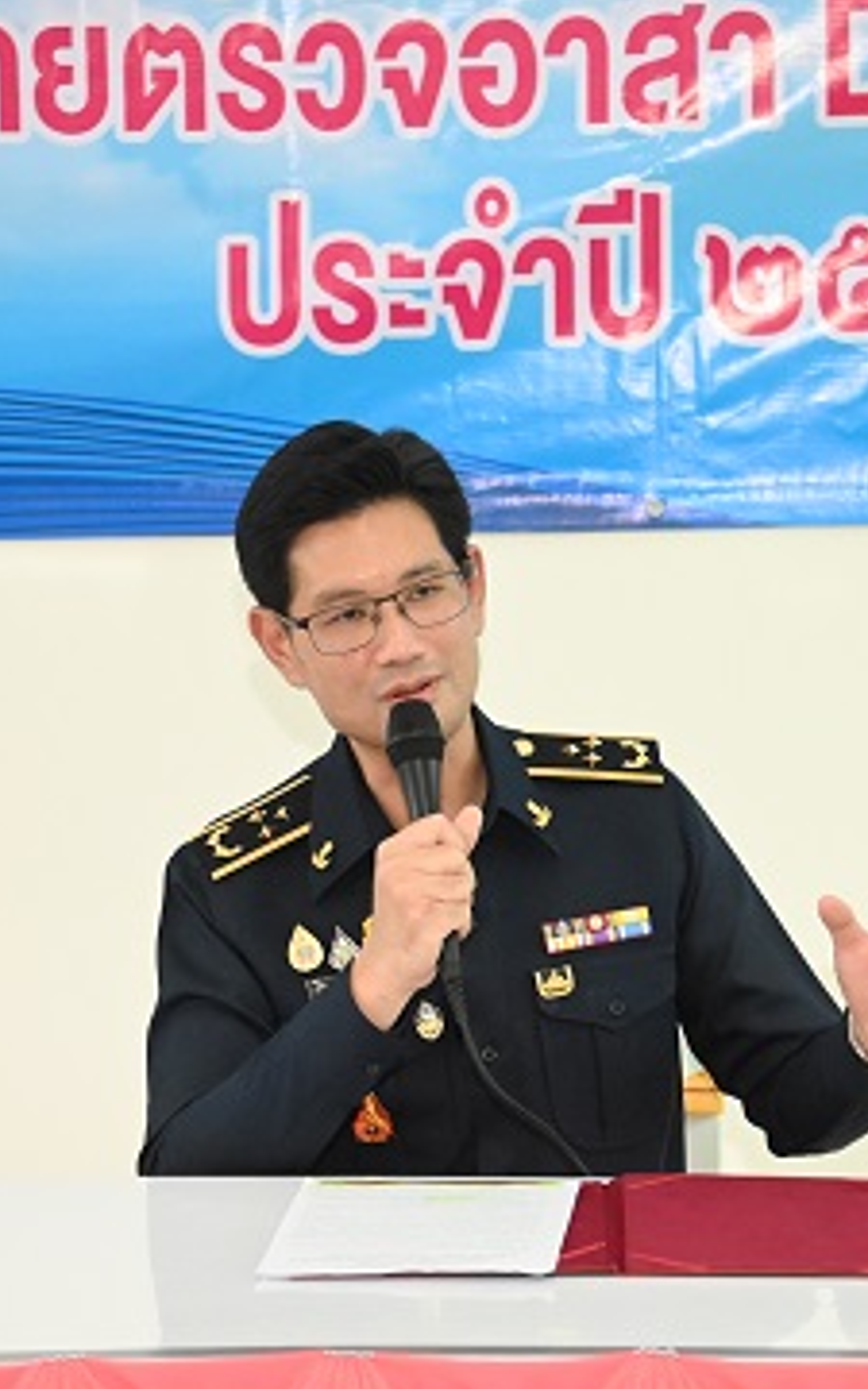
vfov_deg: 15.9
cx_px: 473
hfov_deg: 10.0
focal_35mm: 131
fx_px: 4958
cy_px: 693
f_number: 4
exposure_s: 1/8000
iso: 14400
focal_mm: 85
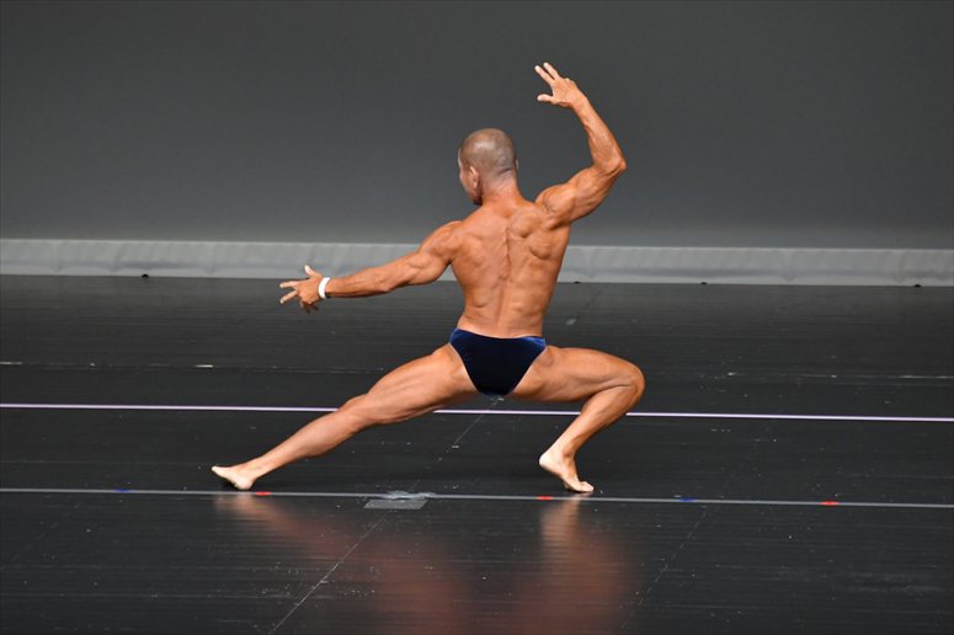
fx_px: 9933
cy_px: 318
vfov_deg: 3.7
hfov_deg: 5.5
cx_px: 477
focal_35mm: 375
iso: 4000
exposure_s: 1/400
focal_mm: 250
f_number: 5.6
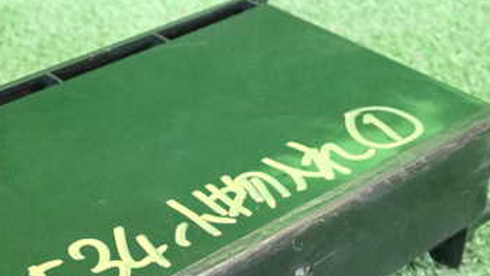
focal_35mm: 89
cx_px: 115
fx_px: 1156
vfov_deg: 13.4
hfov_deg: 23.6
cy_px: 265
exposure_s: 1/125
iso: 2000
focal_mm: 8.4
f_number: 3.1
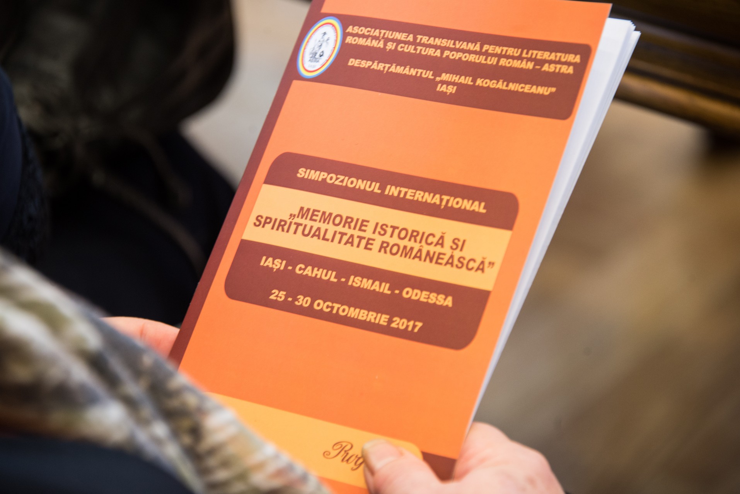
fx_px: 3701
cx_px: 370
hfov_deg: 11.4
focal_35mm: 180
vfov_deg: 7.6
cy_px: 247
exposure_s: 1/15
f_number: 5.6
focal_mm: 180
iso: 800
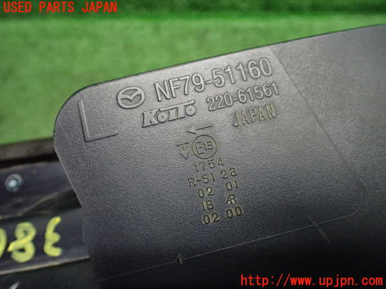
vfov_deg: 46.8
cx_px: 193
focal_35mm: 30
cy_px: 144
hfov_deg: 60.0
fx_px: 335
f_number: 2.3
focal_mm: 5.4
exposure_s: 1/125
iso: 800
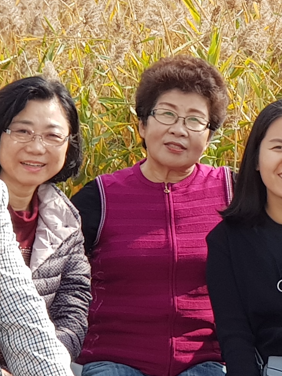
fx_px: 2302
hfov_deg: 6.9
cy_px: 192
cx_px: 398
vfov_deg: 9.3
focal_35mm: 212
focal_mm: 6
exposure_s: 1/306
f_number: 2.4
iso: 25
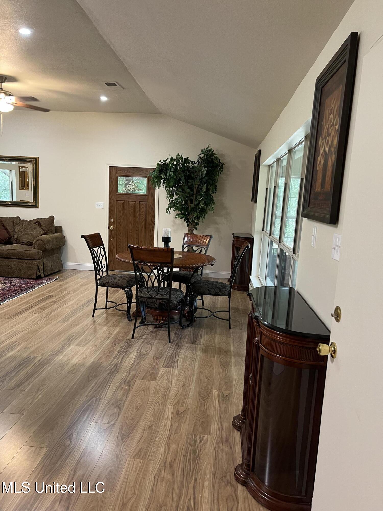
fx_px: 384
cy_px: 256
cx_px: 192
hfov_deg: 53.1
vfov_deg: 67.3
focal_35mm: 26
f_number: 1.5
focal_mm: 5.7
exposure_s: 1/60
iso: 250
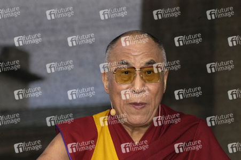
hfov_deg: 7.2
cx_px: 120
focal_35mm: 285
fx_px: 1906
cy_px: 80
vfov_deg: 4.8
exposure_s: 1/160
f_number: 10
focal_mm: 190
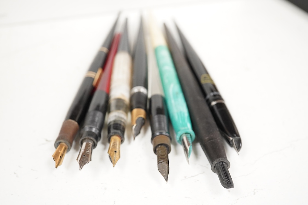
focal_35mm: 45
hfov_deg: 43.6
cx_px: 154
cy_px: 102
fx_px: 385
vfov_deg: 29.9
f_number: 8
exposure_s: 1/100
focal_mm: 30
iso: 2500
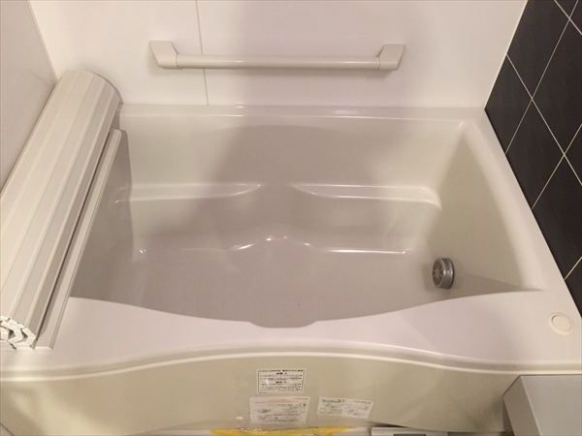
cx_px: 291
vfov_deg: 48.2
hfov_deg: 61.7
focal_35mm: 29
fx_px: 488
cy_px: 218
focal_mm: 4.15
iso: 200
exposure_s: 1/33
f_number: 2.2
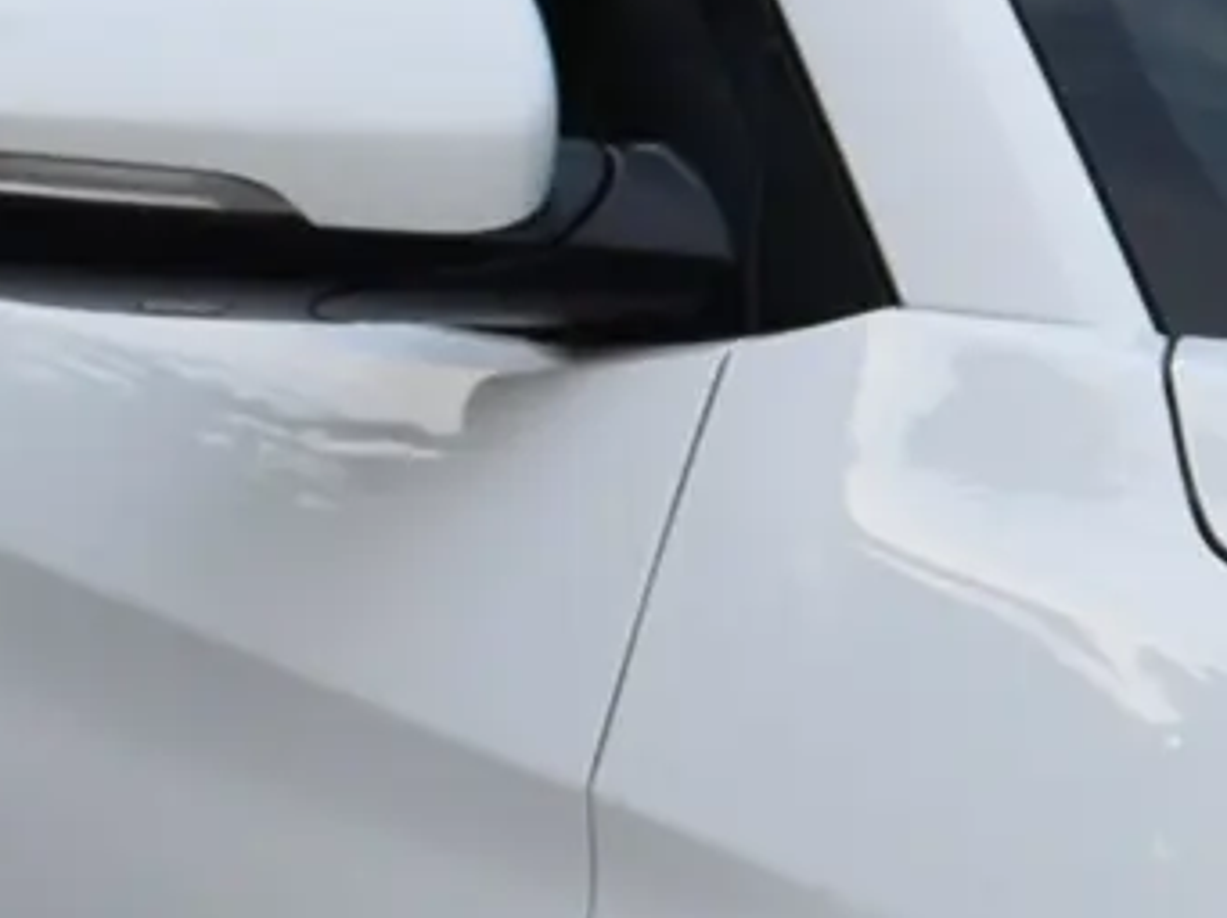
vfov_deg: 5.3
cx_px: 2666
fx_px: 9879
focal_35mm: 279
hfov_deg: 6.8
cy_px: 1238
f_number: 7.1
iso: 400
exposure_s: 1/200
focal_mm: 22
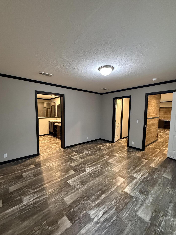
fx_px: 102
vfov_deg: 98.1
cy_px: 123
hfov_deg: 81.7
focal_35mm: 15
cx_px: 86
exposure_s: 1/60
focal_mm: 2.22
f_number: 2.2
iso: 800
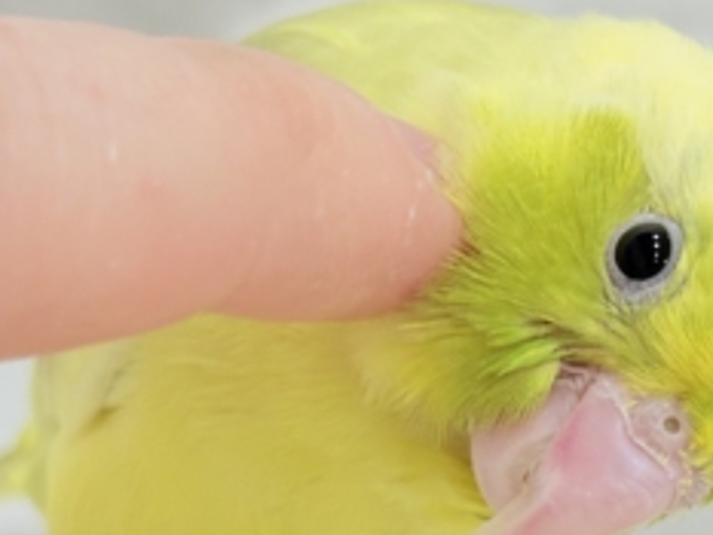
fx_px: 2947
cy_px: 345
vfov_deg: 10.4
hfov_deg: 13.6
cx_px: 685
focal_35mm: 143
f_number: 1.6
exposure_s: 1/50
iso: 40
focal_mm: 5.96
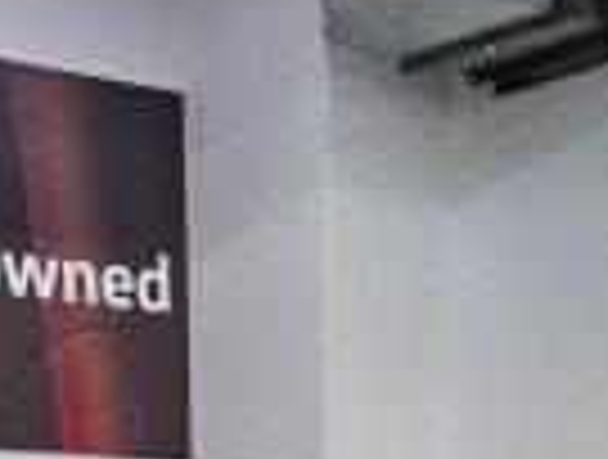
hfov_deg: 17.8
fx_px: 1937
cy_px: 1030
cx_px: 369
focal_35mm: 110
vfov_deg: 11.6
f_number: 1.7
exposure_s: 1/100
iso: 200
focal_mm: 6.3
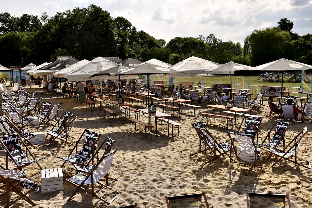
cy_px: 104
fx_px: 364
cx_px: 156
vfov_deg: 31.9
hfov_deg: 46.4
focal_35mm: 42
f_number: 9
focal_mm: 42
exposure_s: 1/200
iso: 100
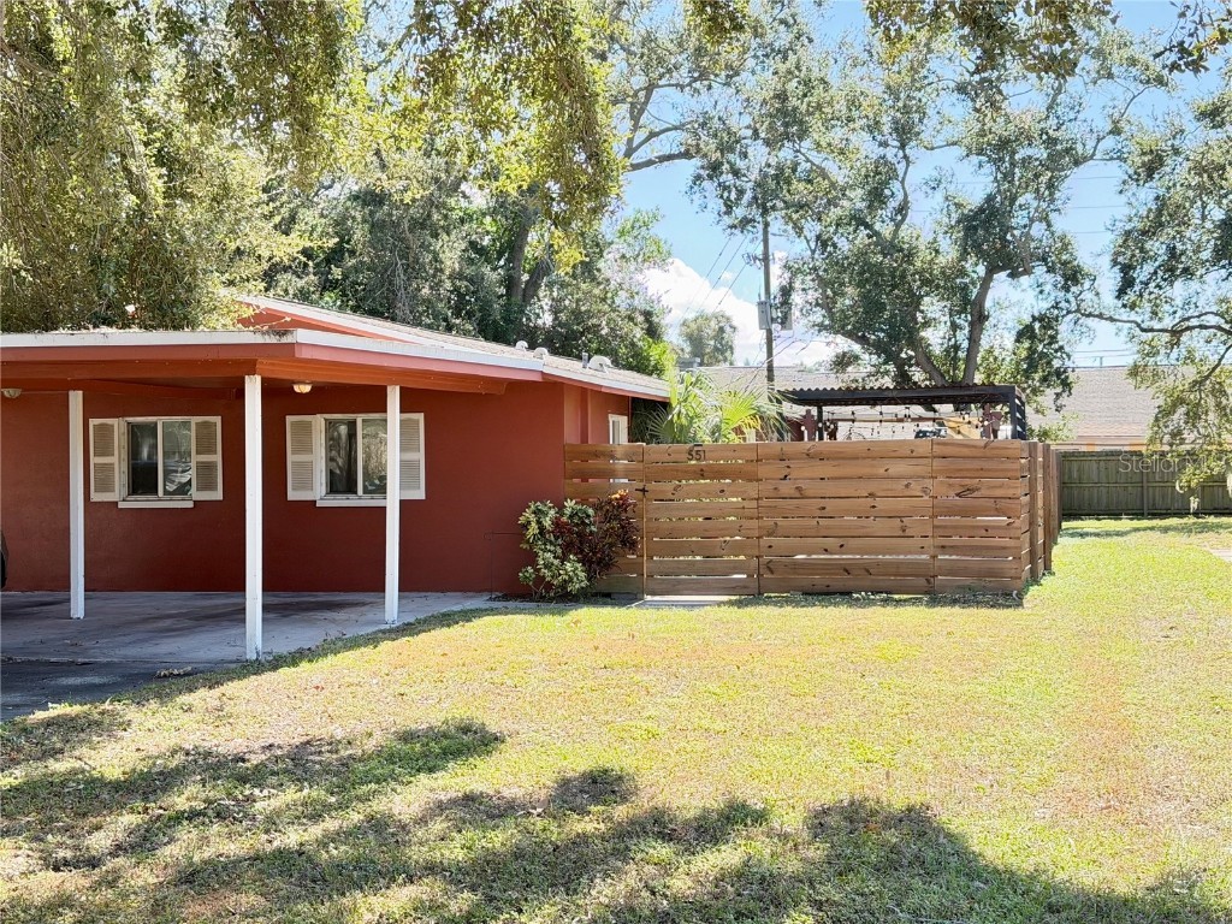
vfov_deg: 30.3
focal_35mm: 48
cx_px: 616
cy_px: 462
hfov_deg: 39.7
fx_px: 1708
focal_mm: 6.76
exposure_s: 1/503
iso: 100
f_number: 1.78
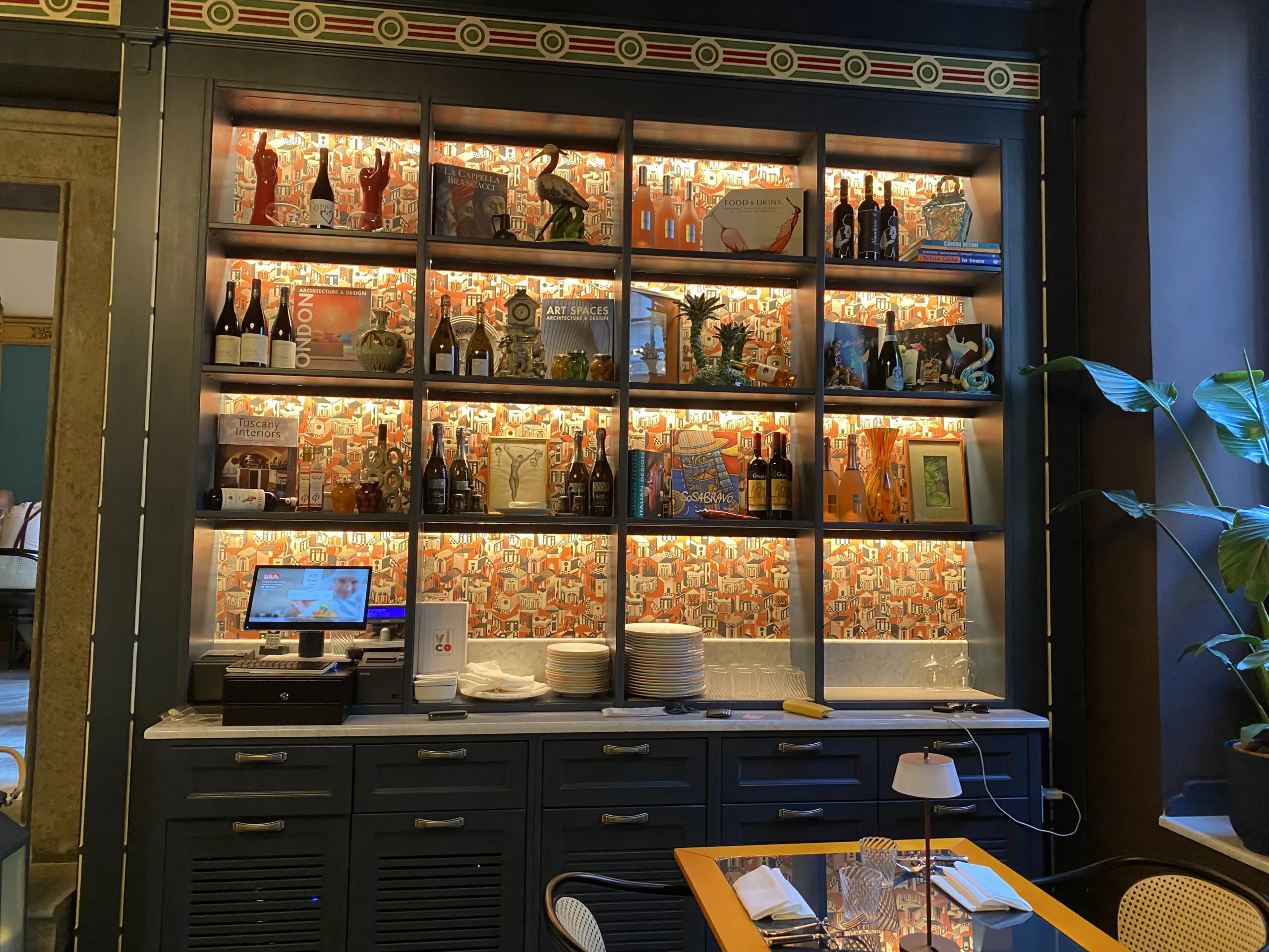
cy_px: 476
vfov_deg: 53.1
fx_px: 953
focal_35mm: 26
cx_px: 634
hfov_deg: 67.3
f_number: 1.8
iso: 250
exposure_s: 1/50
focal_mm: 4.25
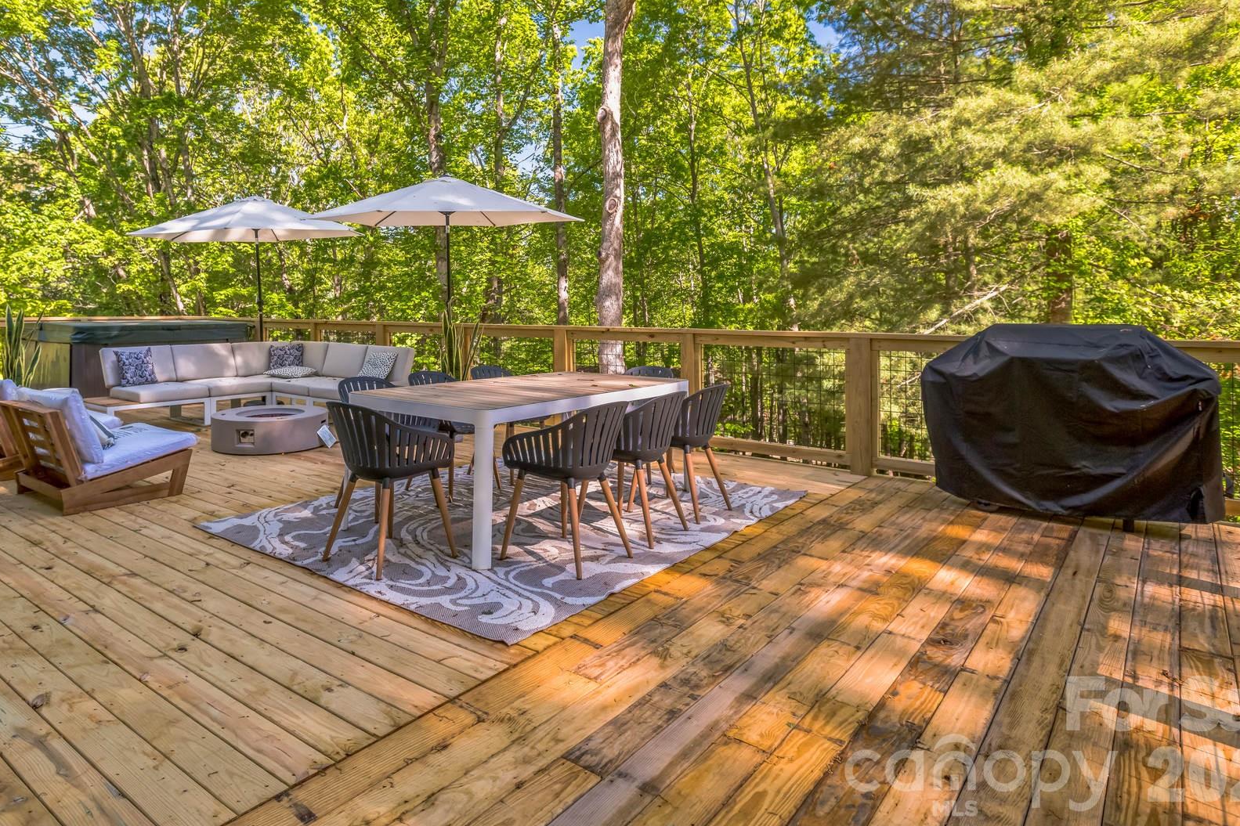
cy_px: 296
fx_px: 758
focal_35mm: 22
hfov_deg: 77.9
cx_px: 514
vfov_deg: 56.3
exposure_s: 1/160
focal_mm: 17
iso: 500
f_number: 6.3
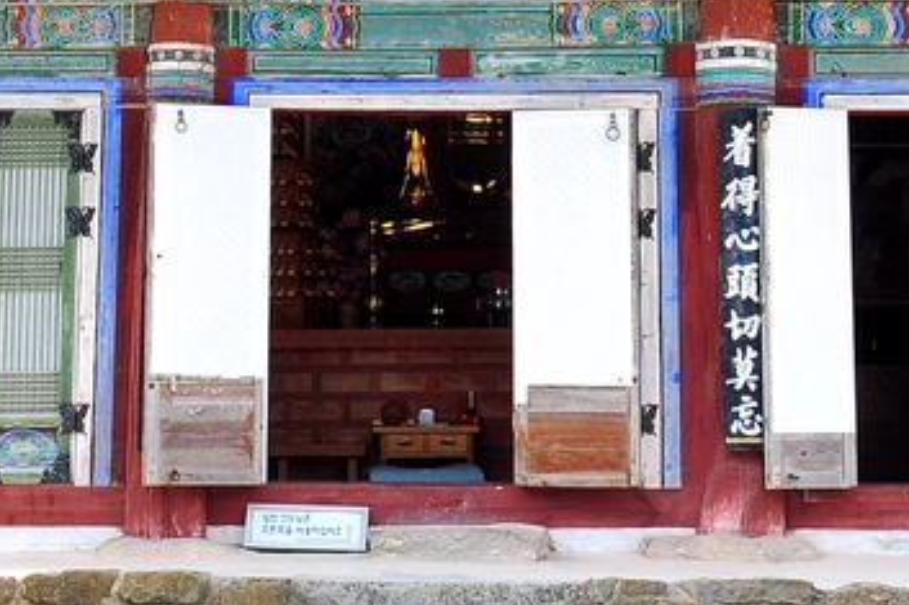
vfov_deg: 11.3
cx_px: 445
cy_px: -125
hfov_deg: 17.2
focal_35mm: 119
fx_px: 3003
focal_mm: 35
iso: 200
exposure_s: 1/5
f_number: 22
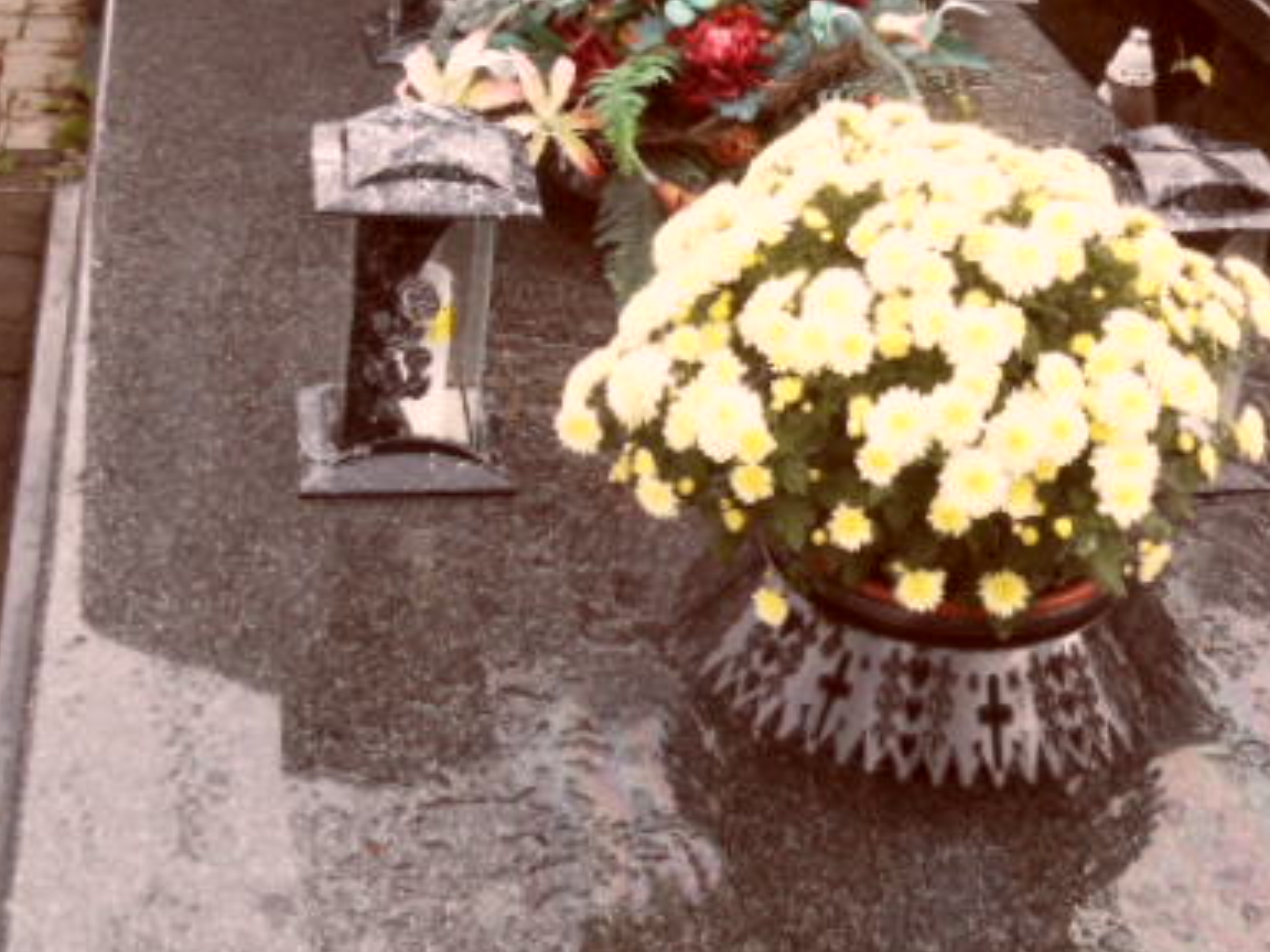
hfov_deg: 29.8
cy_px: -116
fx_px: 2348
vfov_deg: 21.6
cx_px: 933
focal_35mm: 64
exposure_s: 1/125
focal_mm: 3.9
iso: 80
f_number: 3.2
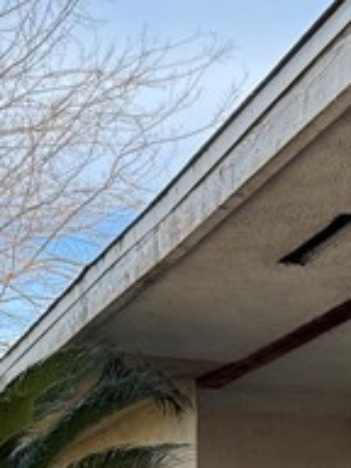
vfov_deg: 14.4
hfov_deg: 11.2
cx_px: 502
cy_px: 692
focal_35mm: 128
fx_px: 1731
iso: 80
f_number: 1.78
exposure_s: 1/707
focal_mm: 6.76
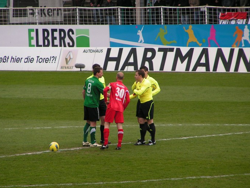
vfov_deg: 3.4
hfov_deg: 4.5
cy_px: 86
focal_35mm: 443
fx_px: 3201
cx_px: 107
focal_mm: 58
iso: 80
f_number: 3.5
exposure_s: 1/400
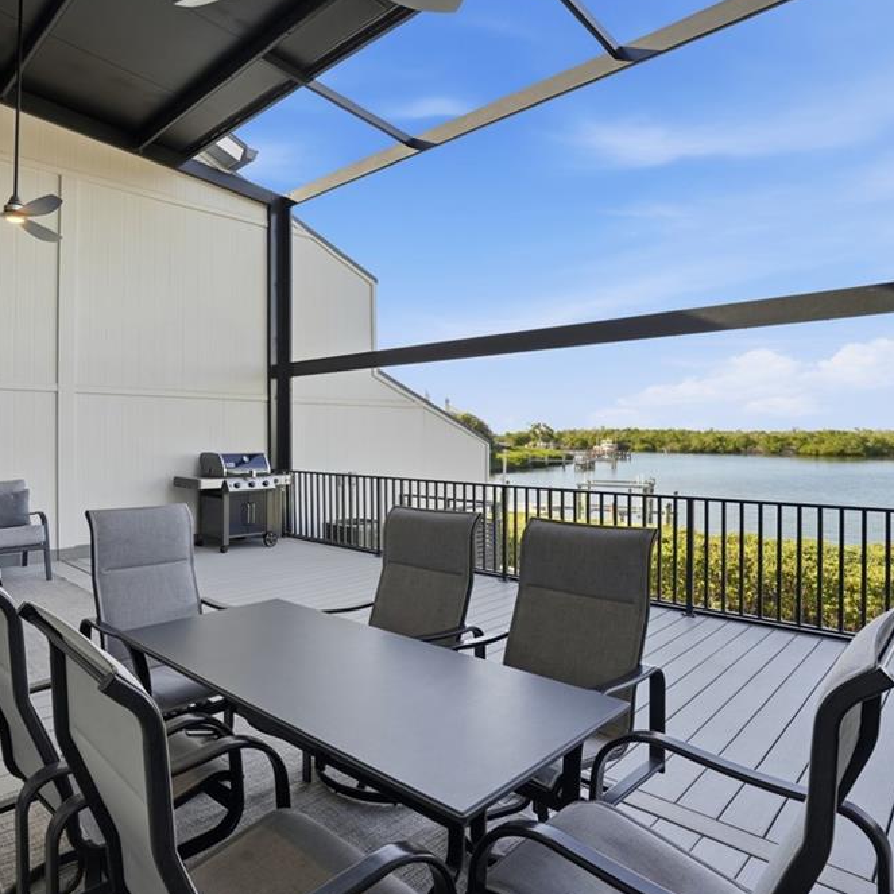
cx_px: 316
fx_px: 614
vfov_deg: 72.1
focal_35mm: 21
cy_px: 443
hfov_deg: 70.5
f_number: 9
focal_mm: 16
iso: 400
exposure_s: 1/400
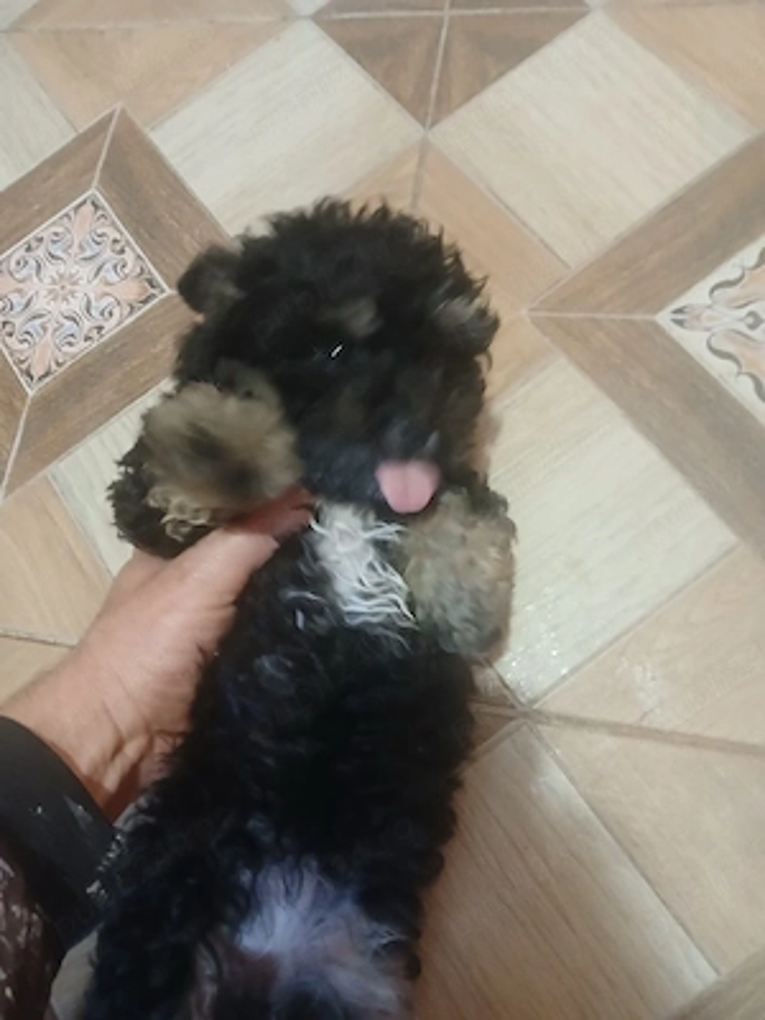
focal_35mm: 26
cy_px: 510
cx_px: 382
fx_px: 766
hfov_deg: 53.1
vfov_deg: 67.3
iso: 800
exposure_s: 1/20
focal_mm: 3.98
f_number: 1.8
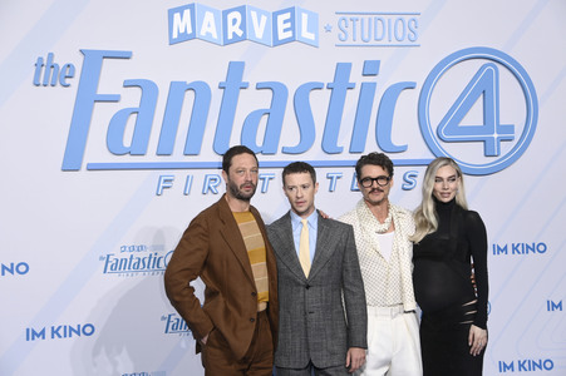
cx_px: 283
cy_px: 188
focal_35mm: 70
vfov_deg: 19.4
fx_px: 1100
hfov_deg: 28.9
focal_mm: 70
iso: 400
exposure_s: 1/200
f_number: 5.6
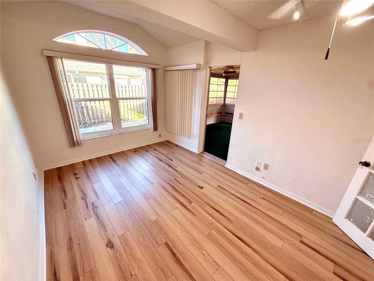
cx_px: 187
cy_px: 140
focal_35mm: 14
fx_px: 151
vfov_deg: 85.7
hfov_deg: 102.1
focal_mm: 2.22
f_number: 2.2
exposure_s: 1/120
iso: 200
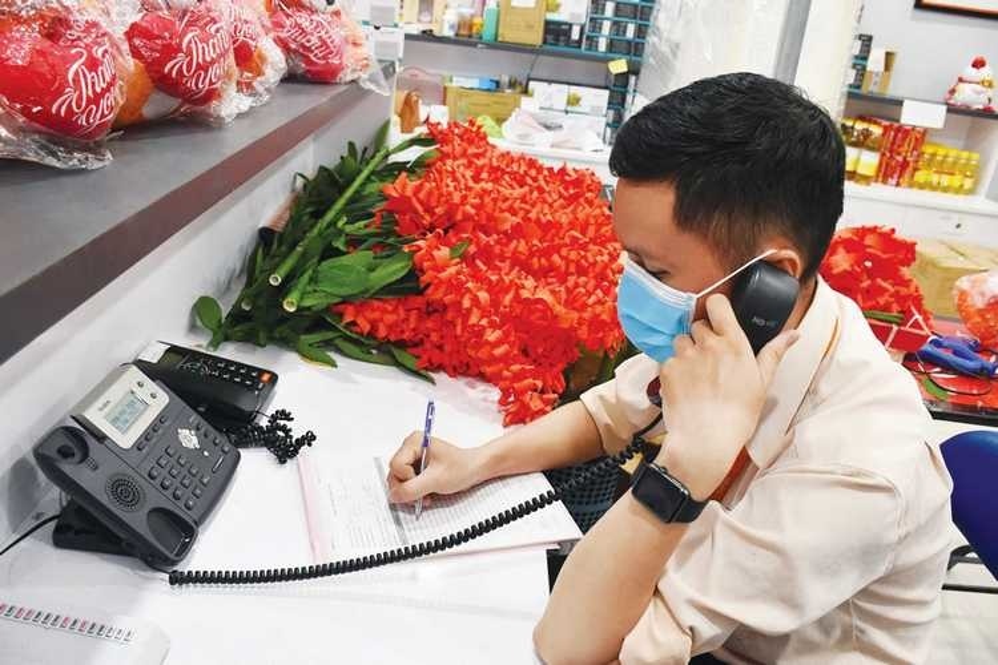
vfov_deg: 47.9
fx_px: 748
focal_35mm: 27
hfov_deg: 67.4
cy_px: 332
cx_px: 499
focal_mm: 18
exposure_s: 1/100
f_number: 5
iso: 800
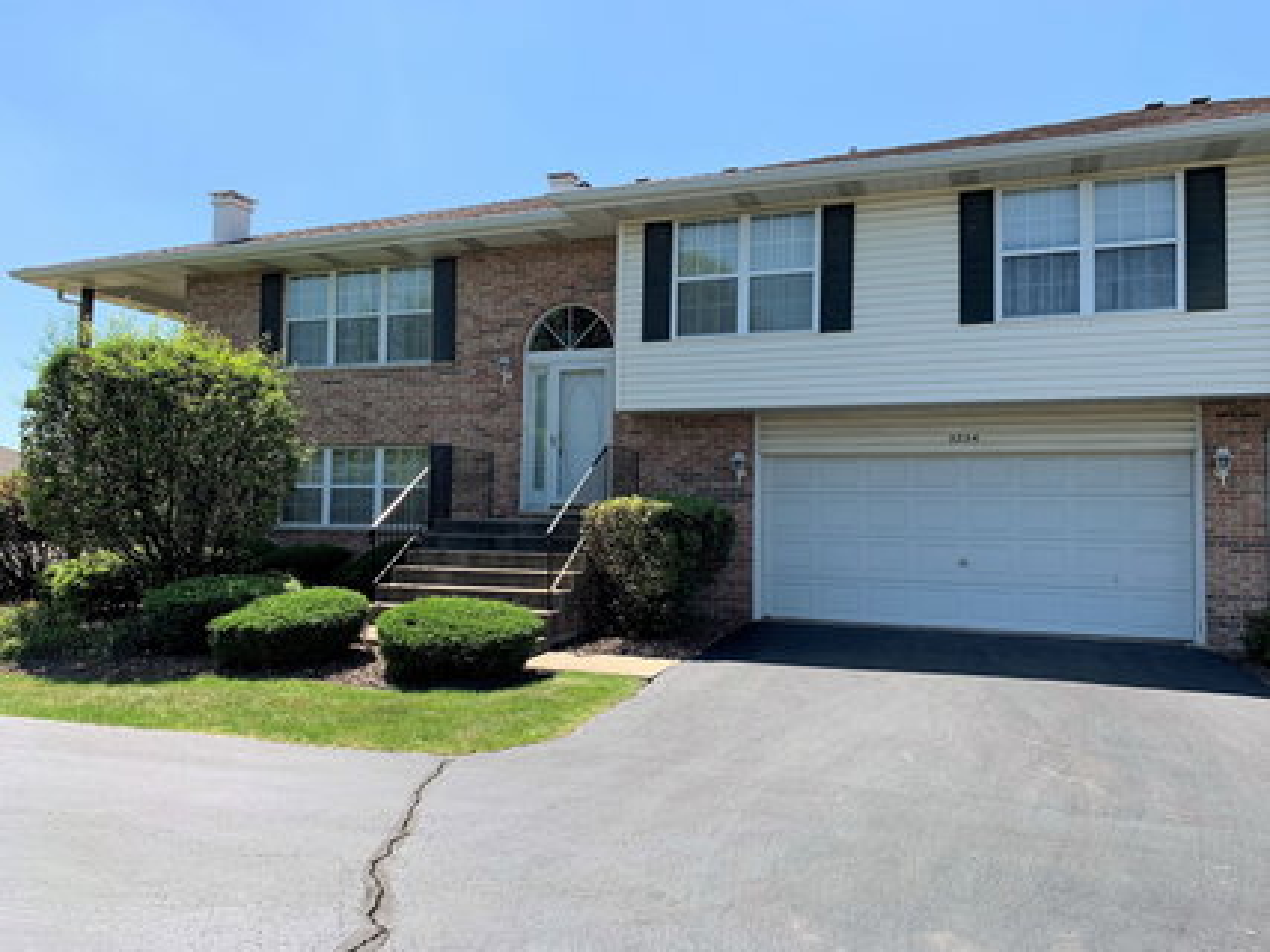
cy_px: 476
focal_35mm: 26
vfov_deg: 53.0
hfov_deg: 67.3
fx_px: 954
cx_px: 635
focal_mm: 4.25
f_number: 1.8
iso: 25
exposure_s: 1/1350
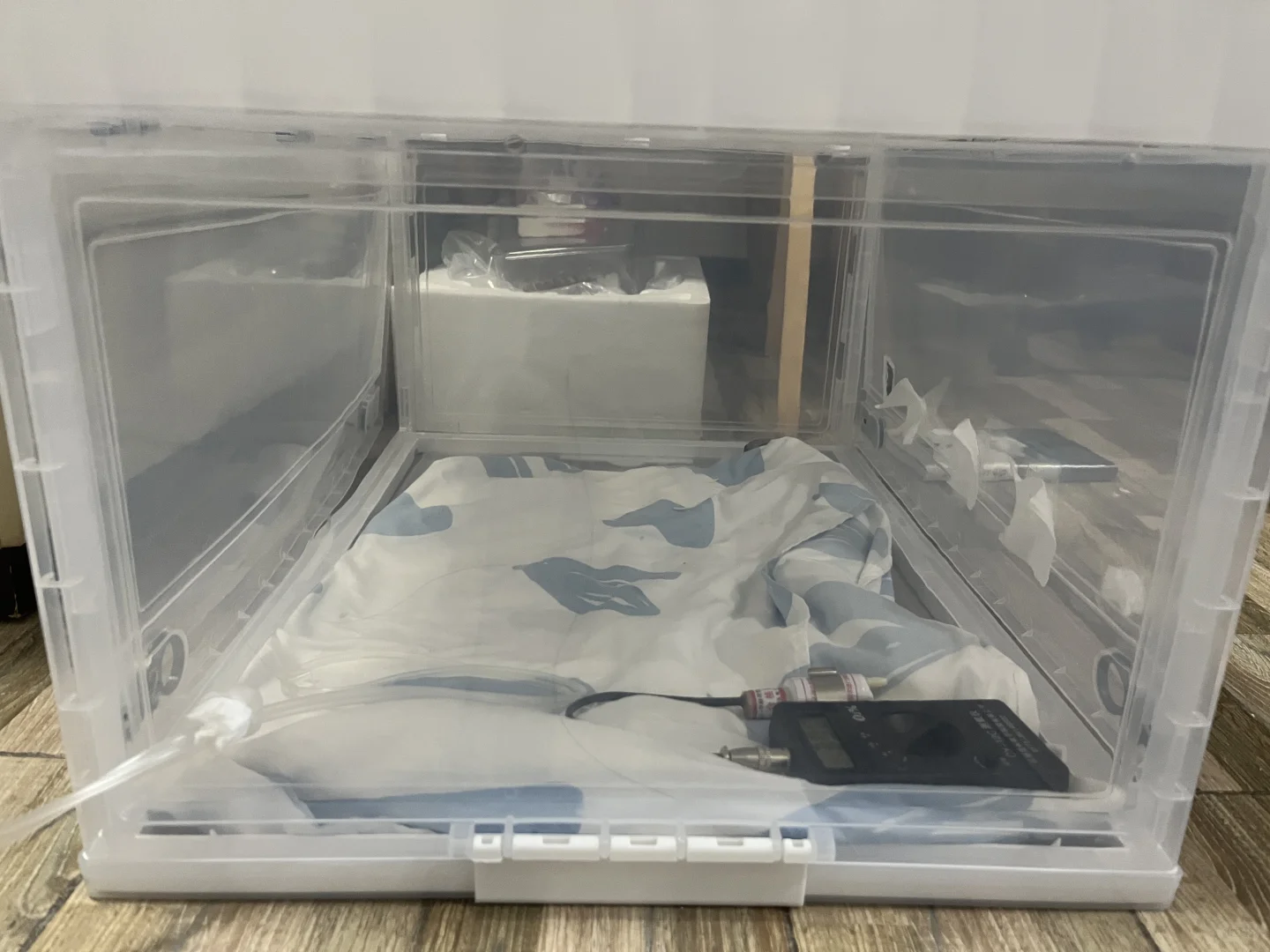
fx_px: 954
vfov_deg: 53.1
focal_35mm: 26
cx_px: 635
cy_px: 476
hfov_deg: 67.3
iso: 400
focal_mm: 5.1
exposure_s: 1/50
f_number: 1.6
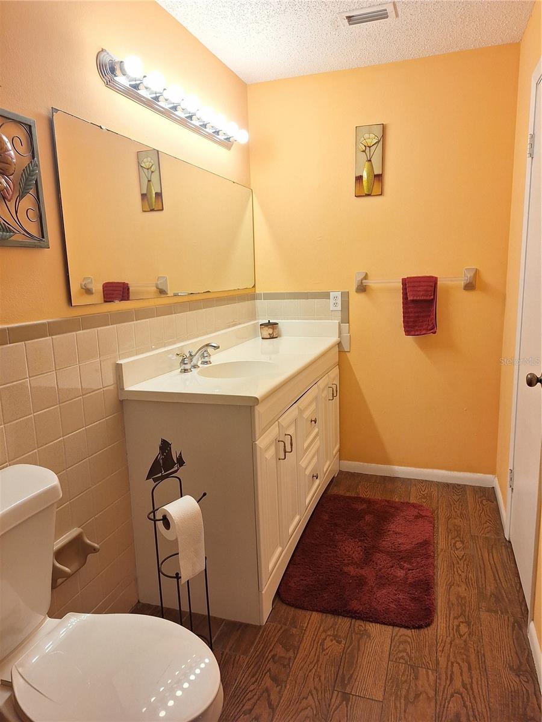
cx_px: 271
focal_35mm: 23
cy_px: 361
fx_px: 480
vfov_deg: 73.9
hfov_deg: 58.9
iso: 80
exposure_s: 1/120
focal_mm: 5.54
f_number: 1.8
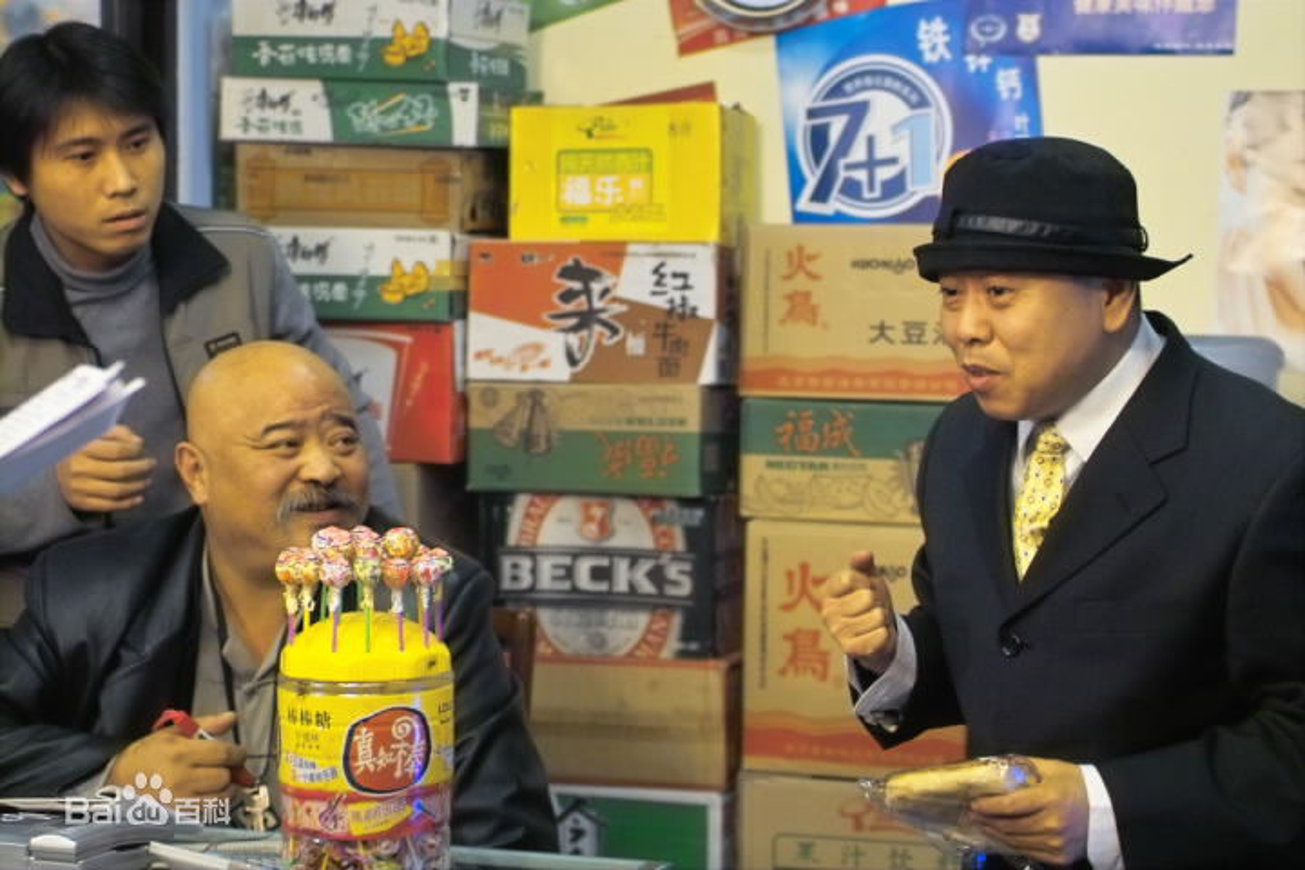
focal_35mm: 66
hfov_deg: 30.5
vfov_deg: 20.6
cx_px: 652
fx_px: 2392
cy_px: 435
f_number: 2.8
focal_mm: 39
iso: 200
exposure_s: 1/50
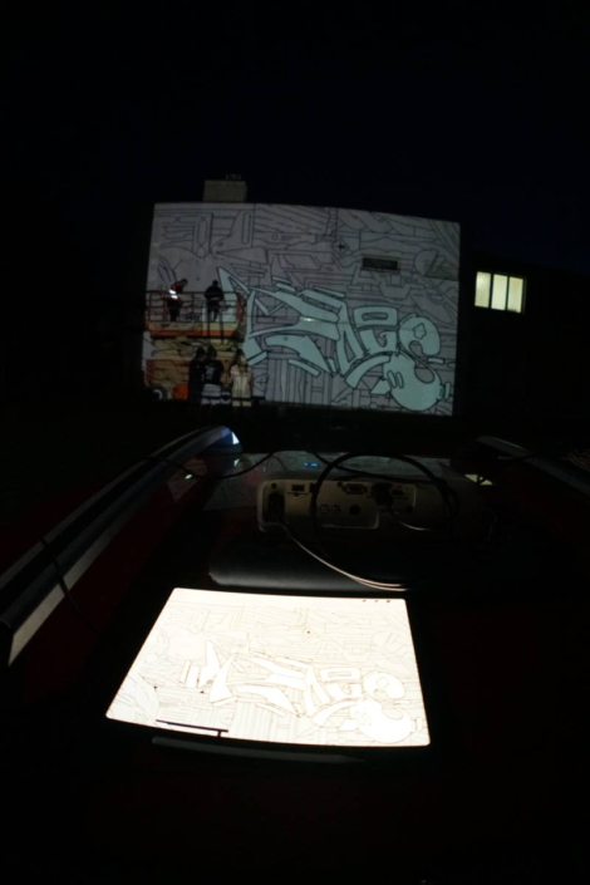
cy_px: 442
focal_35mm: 30
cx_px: 295
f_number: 3.5
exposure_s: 1/160
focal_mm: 20
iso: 6400
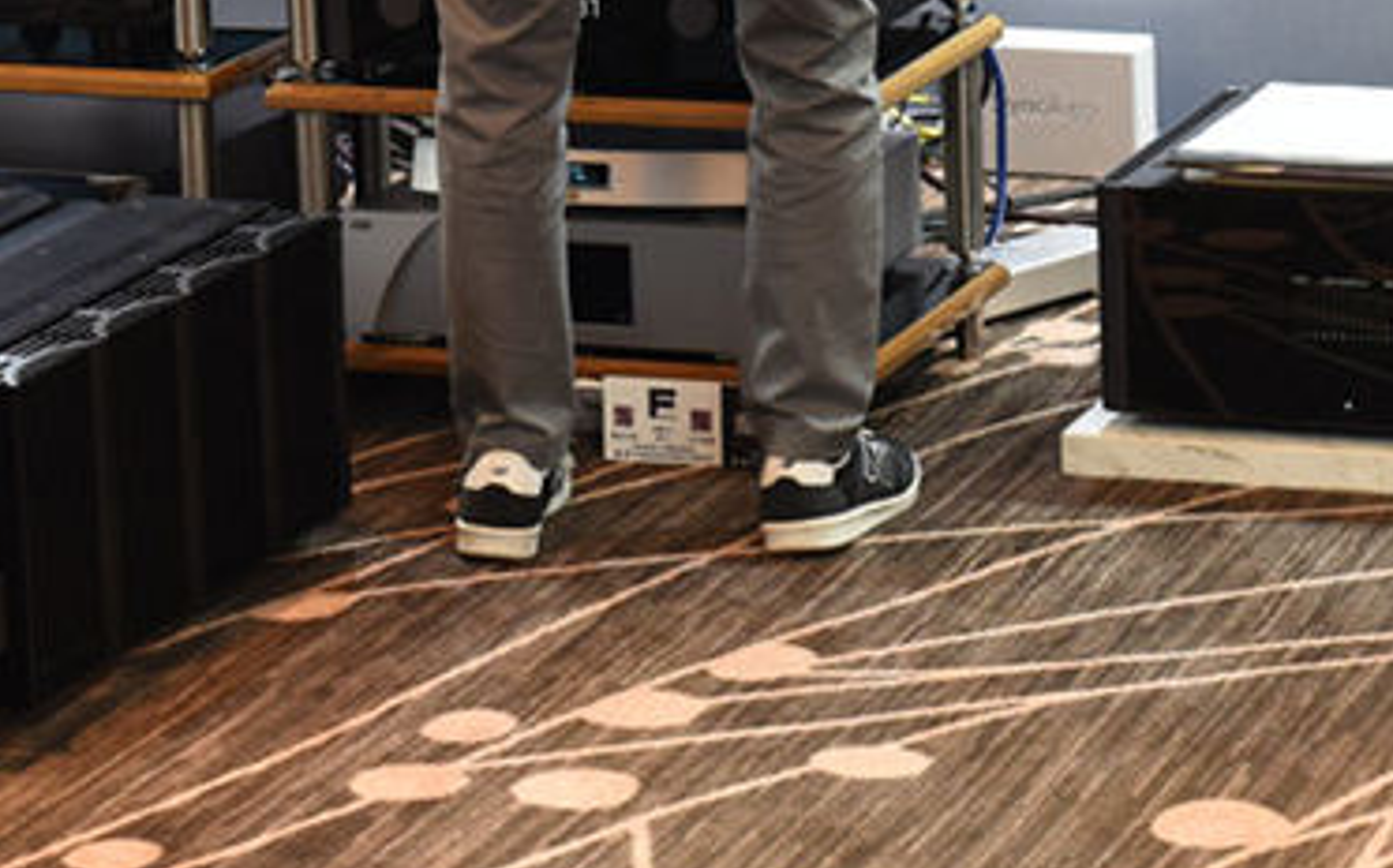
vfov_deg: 8.8
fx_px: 5577
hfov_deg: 14.2
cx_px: 887
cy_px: -284
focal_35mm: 147
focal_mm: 40
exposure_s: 1/125
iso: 640
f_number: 2.5
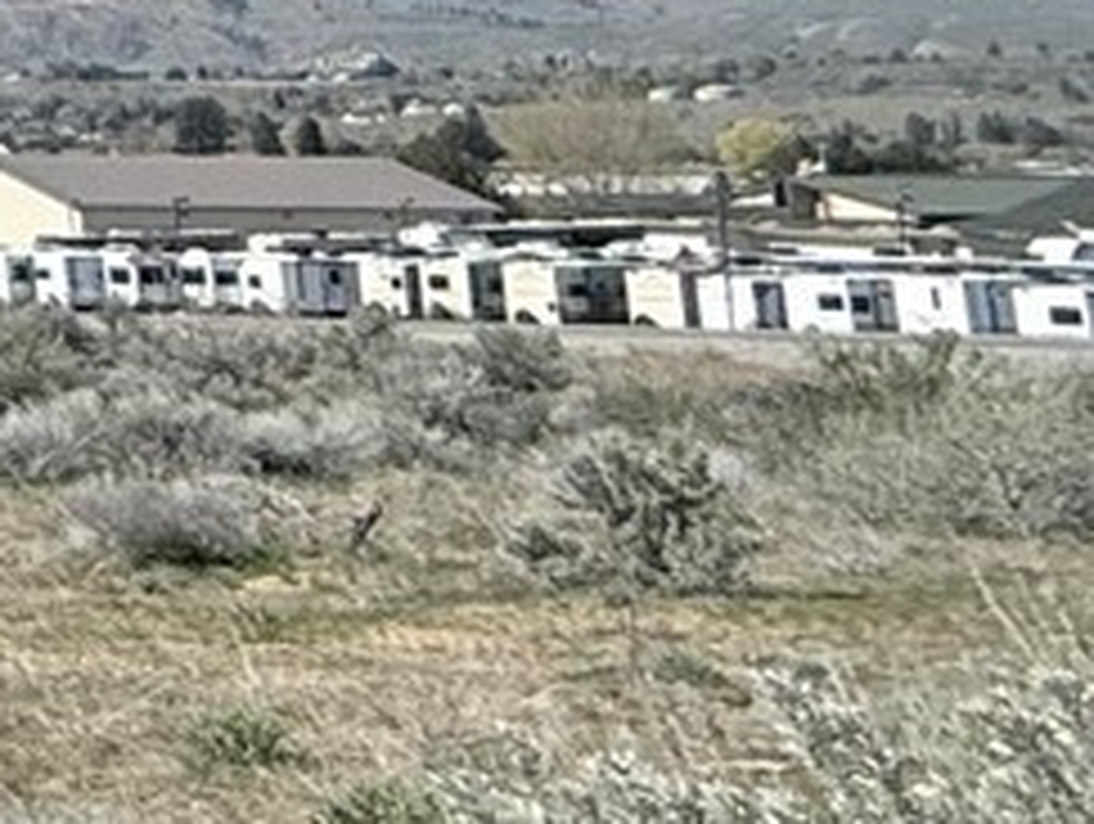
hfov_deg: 11.7
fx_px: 2912
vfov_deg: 15.5
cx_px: -2147
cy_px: -171
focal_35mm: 92
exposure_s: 1/3460
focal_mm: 2.22
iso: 50
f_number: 2.2
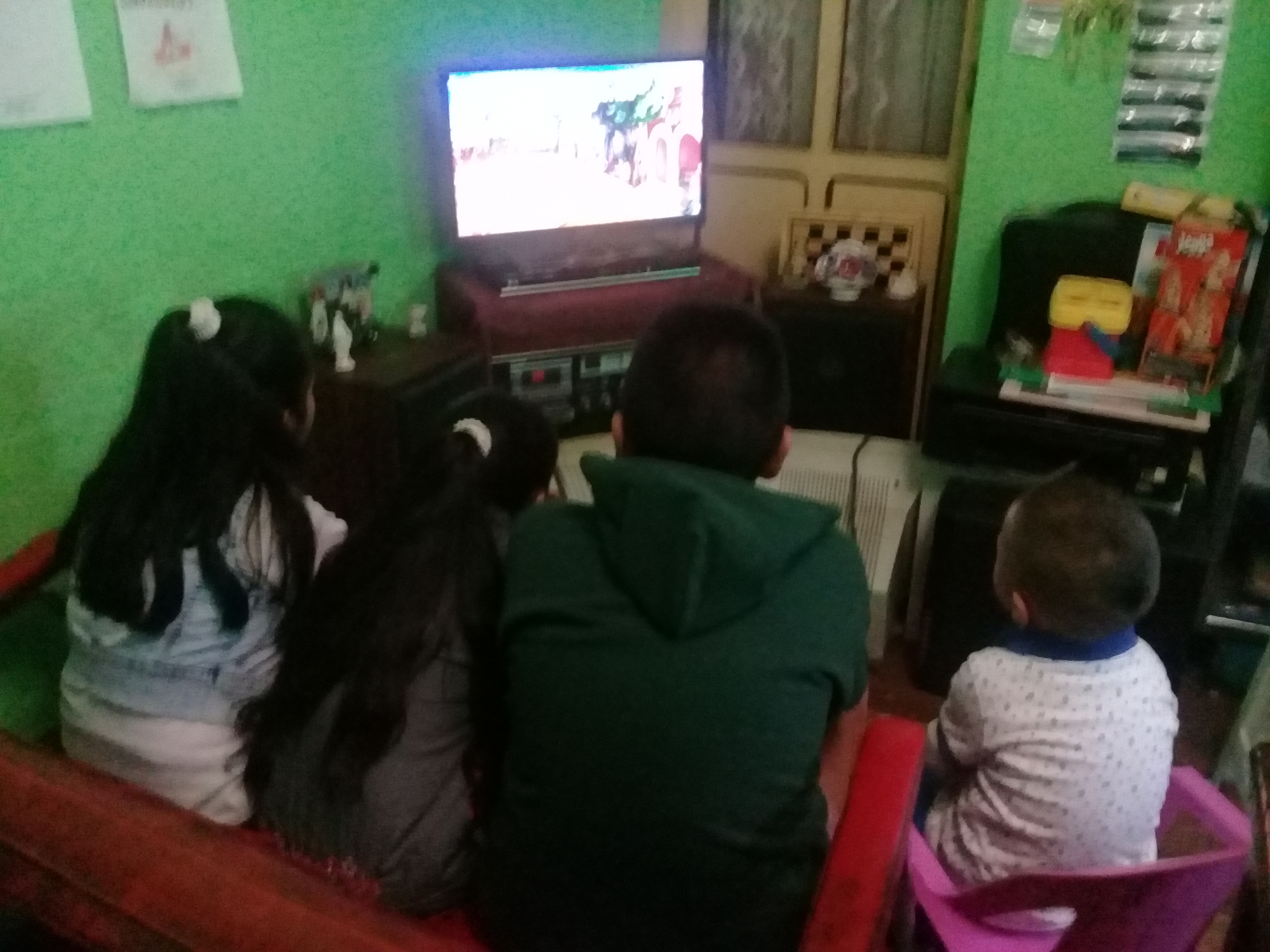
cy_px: 476
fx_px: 1137
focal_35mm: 31
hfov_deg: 58.4
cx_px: 635
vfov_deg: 45.4
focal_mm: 3.3
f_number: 2.2
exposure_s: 1/15
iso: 1000
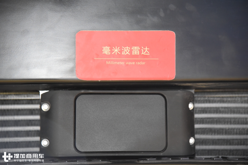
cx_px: 124
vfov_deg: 12.2
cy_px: 82
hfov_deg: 18.3
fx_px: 771
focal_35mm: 112
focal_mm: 112
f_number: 4
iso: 3200
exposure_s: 1/60
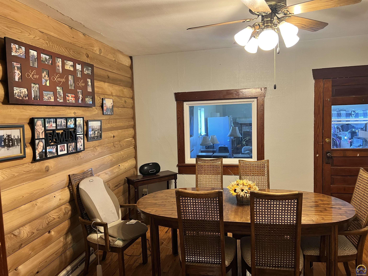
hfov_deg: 67.3
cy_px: 138
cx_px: 184
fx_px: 276
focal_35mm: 26
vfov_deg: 53.1
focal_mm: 5.7
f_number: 1.5
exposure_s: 1/60
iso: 200
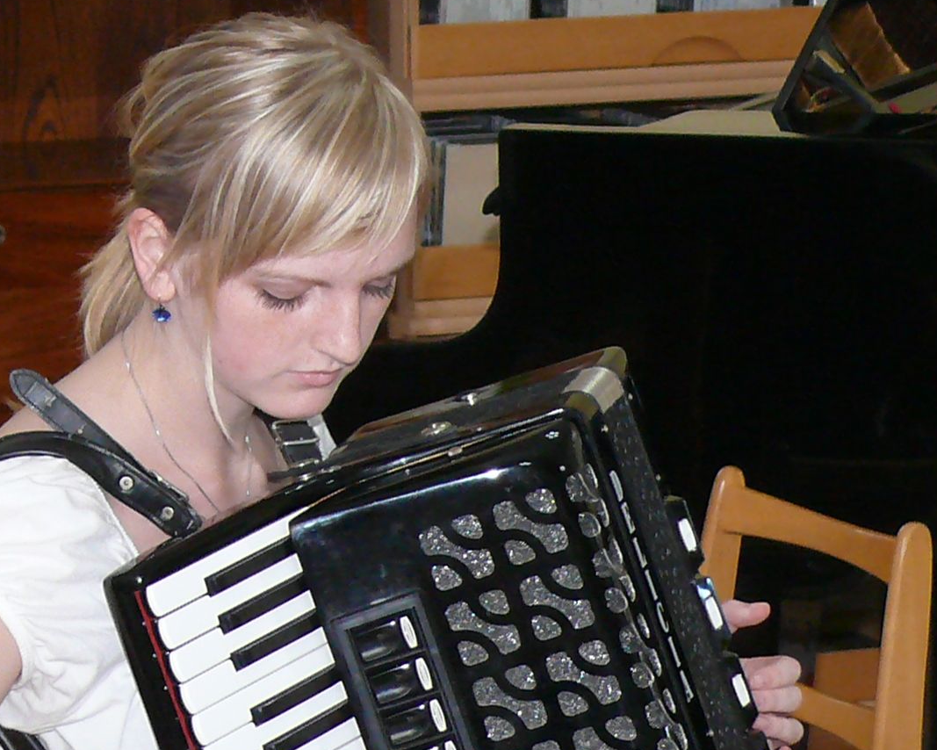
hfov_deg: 8.2
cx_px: 148
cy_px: 394
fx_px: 6546
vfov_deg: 6.6
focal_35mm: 236
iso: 200
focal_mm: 15
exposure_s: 1/50
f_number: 3.2
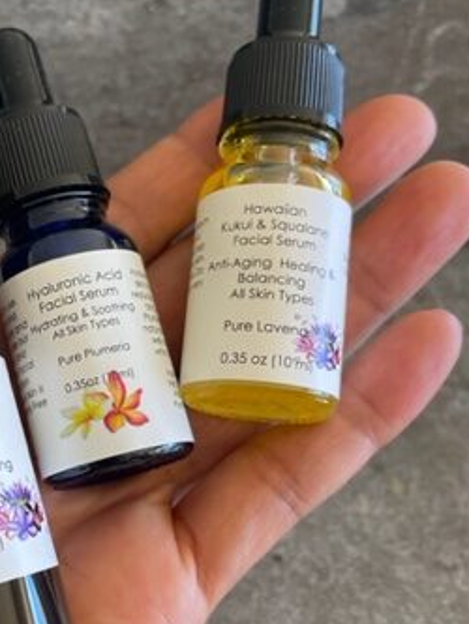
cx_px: 56
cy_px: 343
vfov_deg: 38.1
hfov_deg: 28.1
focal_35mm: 50
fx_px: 903
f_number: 1.6
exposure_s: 1/121
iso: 80
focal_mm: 4.2
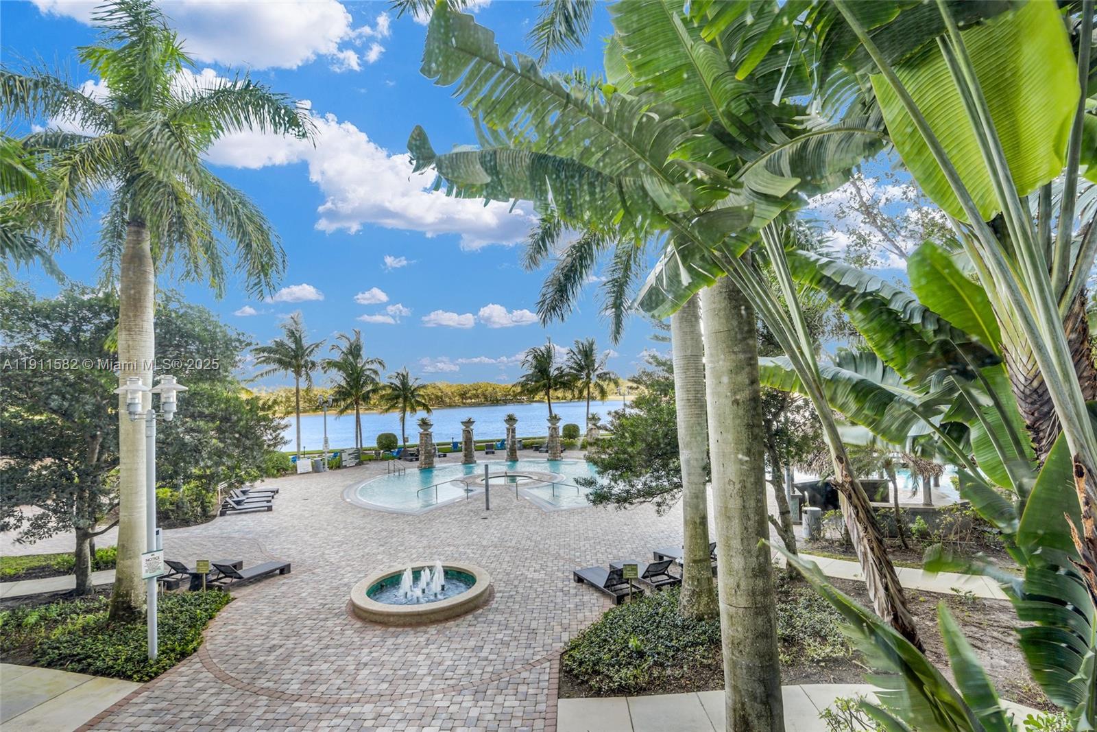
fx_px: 488
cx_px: 548
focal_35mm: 16
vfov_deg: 73.8
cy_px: 366
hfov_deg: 96.7
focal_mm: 16
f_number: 8
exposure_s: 1/8
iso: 200
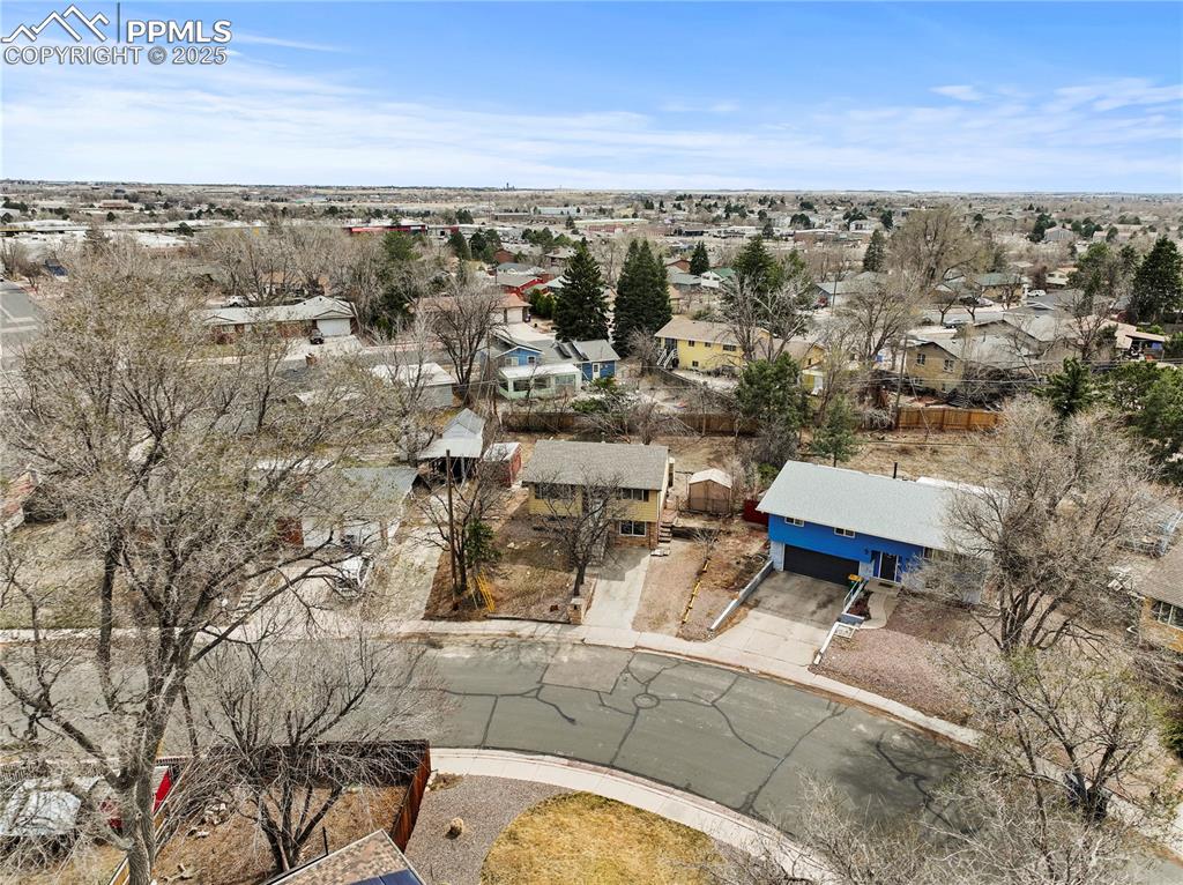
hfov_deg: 71.6
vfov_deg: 56.7
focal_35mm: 24
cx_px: 592
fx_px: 819
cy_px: 442
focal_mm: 12.29
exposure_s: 1/40
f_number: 2.8
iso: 130
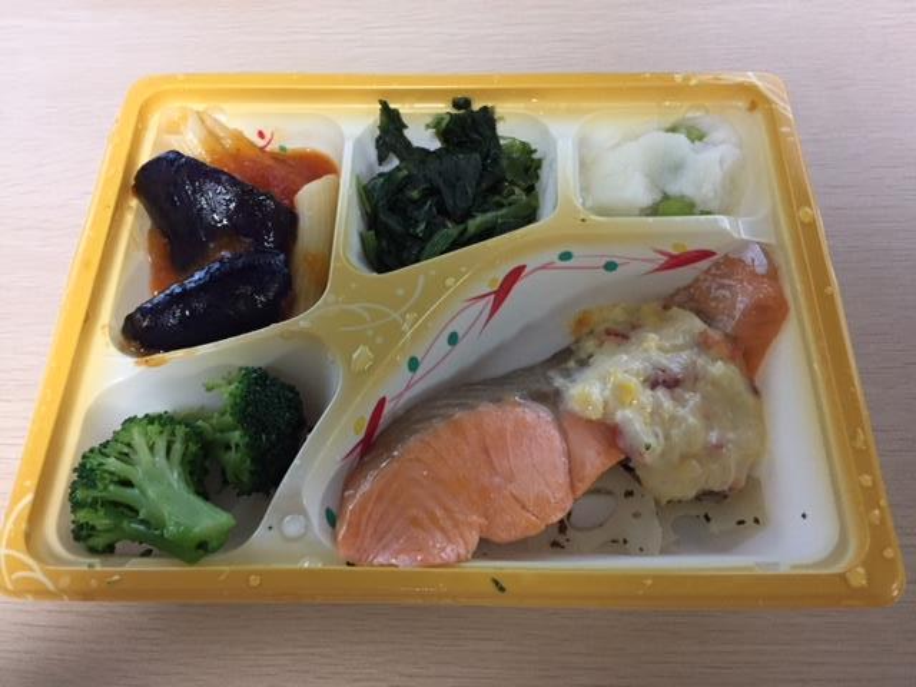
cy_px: 344
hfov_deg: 61.7
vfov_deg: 48.2
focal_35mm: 29
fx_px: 767
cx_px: 458
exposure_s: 1/30
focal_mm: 4.15
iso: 200
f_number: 2.2
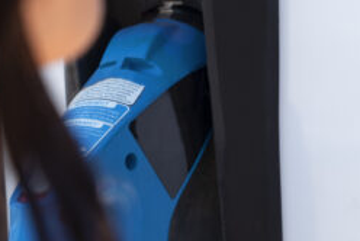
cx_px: 366
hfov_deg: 12.3
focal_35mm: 165
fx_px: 1652
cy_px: 20
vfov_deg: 8.3
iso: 160
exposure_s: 1/200
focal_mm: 40
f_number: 5
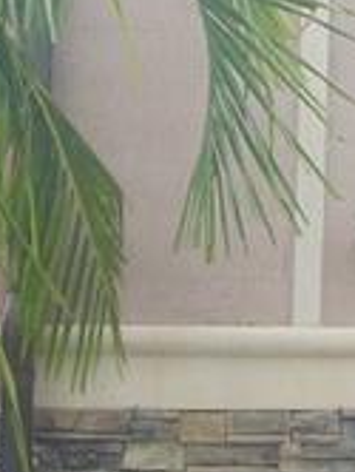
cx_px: 920
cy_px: 495
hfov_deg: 4.0
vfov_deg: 5.4
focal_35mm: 368
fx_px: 5019
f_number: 4.5
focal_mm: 9
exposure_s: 1/160
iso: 125
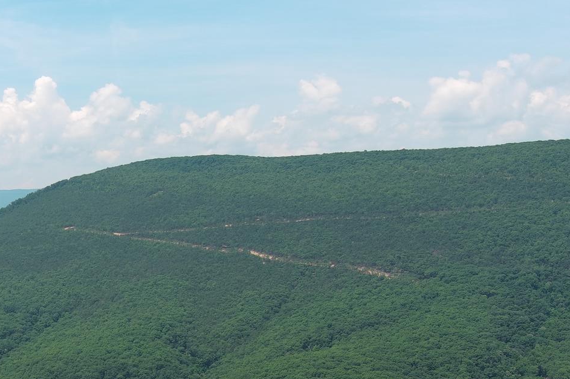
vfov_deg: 20.8
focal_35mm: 63
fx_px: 997
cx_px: -6
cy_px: 382
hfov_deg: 29.7
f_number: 2.8
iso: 101
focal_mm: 10.57
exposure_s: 1/1282
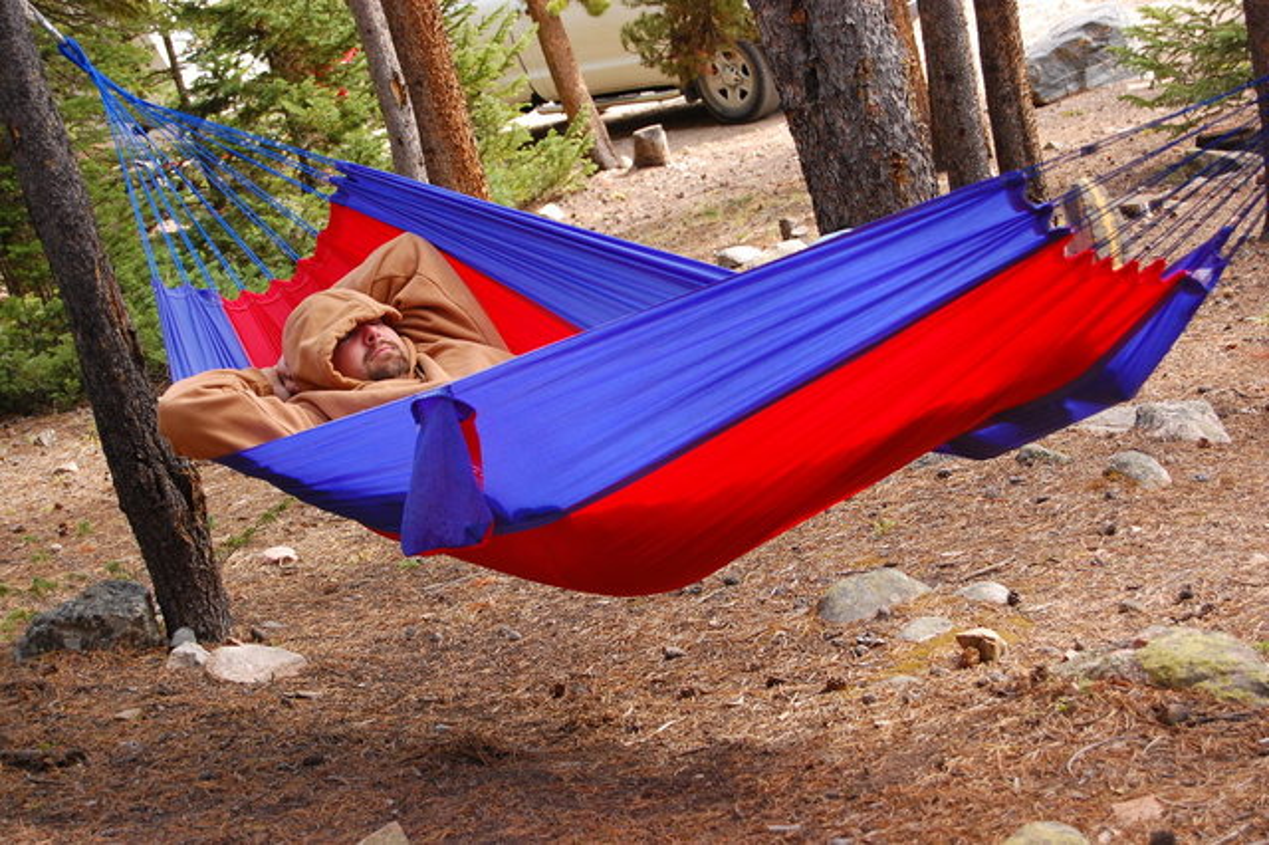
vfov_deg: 16.5
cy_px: 422
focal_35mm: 82
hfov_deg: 24.6
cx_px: 634
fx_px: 2907
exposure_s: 1/100
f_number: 5.6
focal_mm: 55
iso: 400
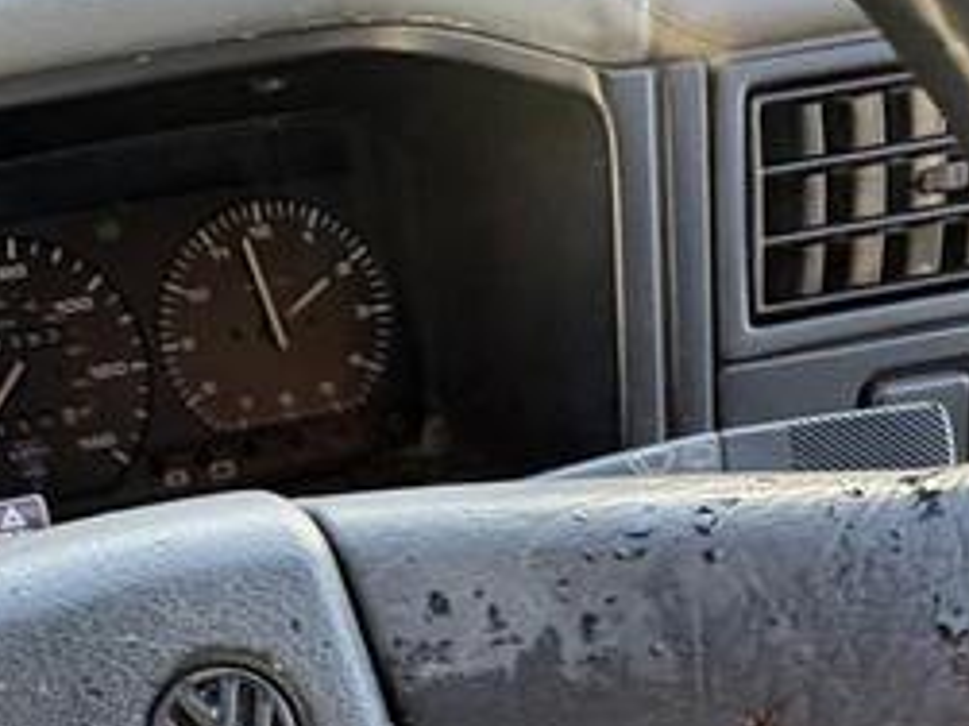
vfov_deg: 25.9
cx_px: 216
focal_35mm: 50
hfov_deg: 37.1
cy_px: 877
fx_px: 1399
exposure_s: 1/67
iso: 200
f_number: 2.2
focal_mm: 2.22
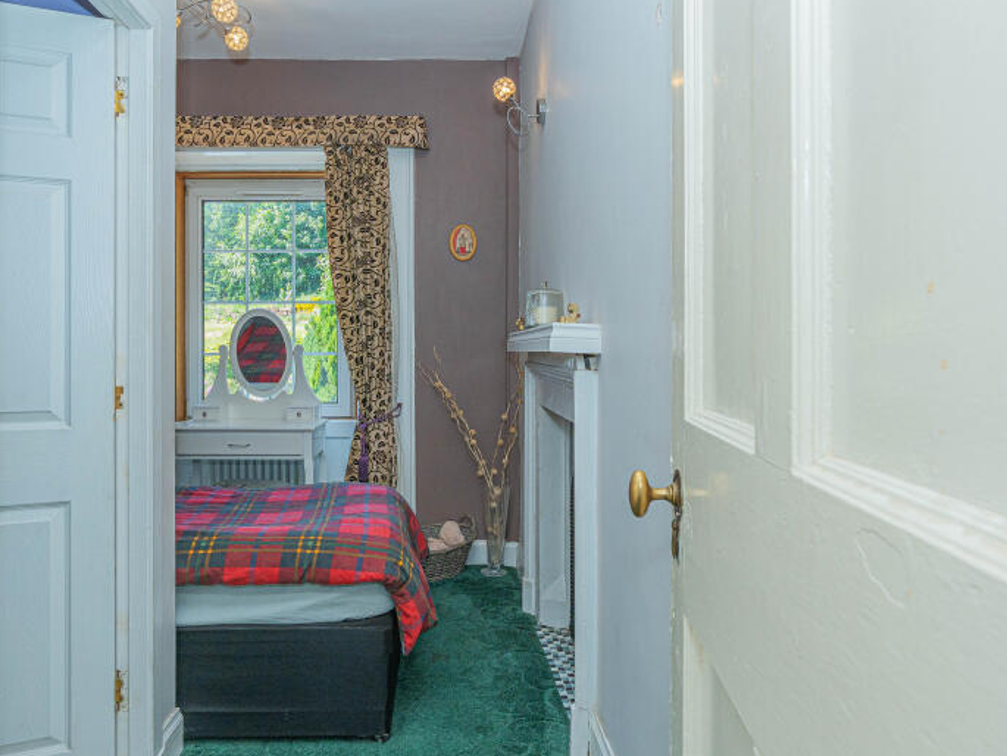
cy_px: 343
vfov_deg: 58.8
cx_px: 445
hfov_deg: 73.7
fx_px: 669
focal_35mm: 23
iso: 250
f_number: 9
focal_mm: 16
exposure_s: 1/60
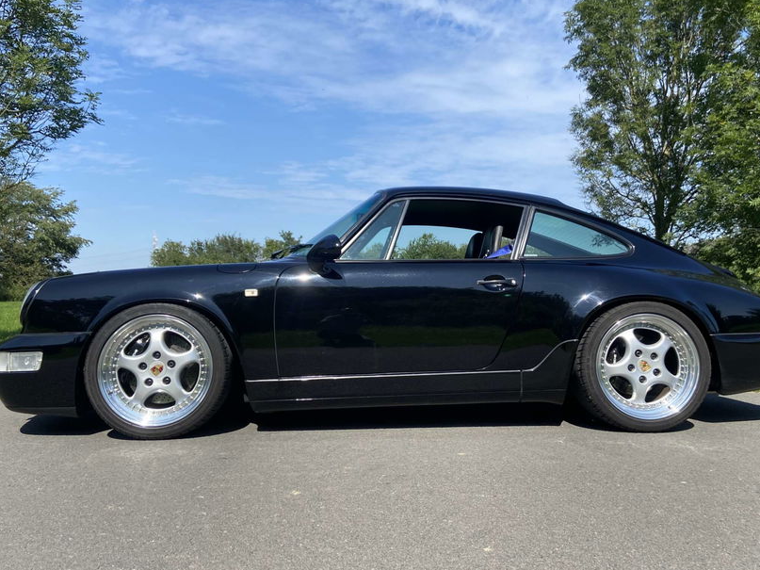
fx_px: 724
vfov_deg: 42.9
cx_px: 405
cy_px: 283
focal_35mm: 33
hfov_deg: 55.3
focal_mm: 4.25
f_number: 1.8
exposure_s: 1/2183
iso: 32
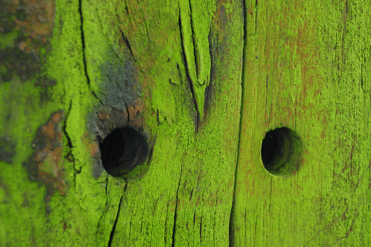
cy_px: 124
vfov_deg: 8.7
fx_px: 1621
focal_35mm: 158
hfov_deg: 13.1
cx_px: 186
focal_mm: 105
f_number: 5.6
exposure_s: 1/60
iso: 500
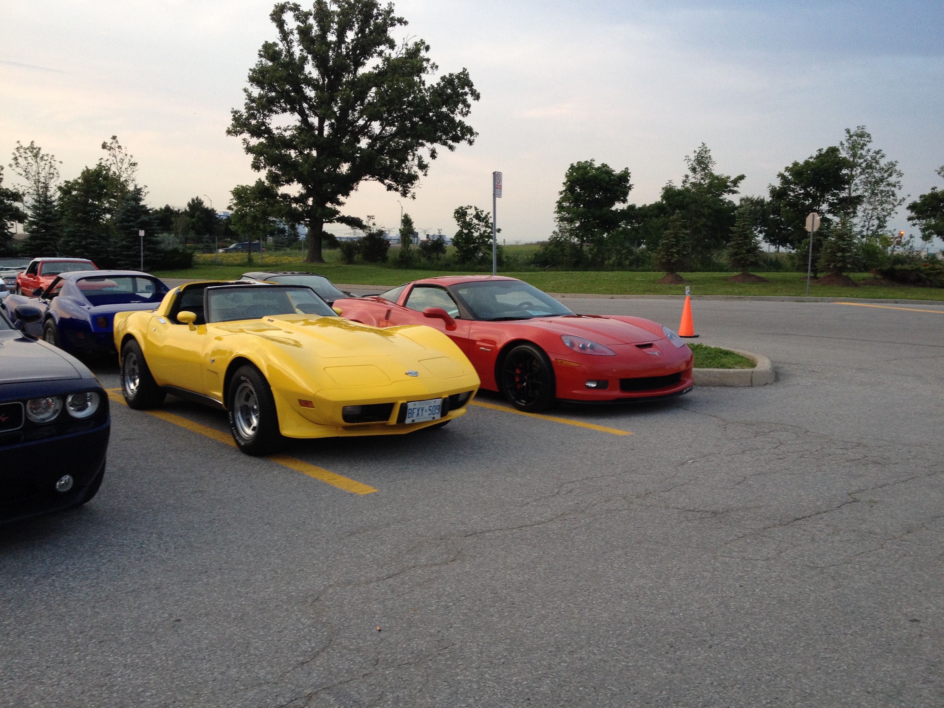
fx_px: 954
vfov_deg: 40.7
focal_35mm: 35
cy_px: 354
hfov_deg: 52.6
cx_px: 472
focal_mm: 4.28
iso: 80
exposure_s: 1/120
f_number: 2.4
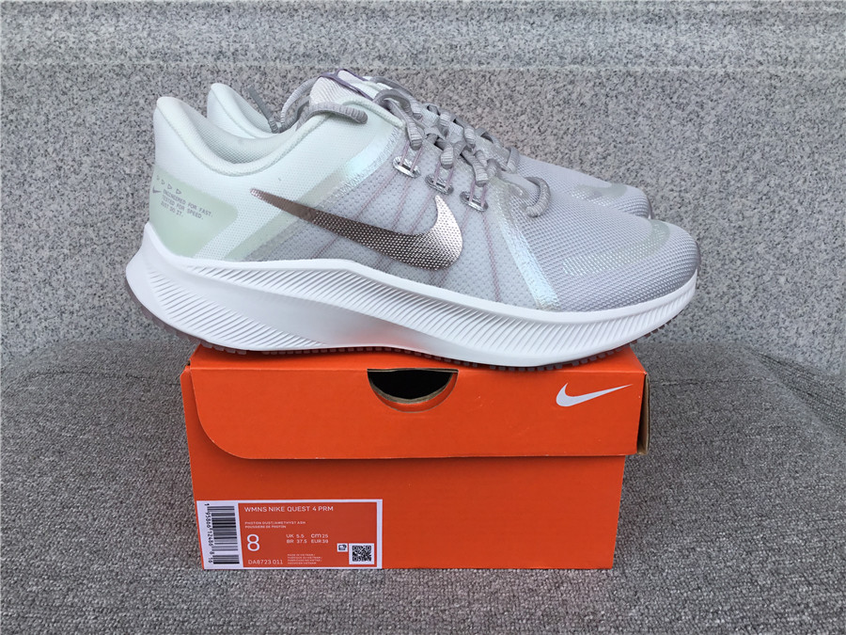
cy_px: 318
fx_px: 758
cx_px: 423
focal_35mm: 31
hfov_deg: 58.4
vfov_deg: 45.4
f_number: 2.4
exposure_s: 1/512
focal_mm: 3.3
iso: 25
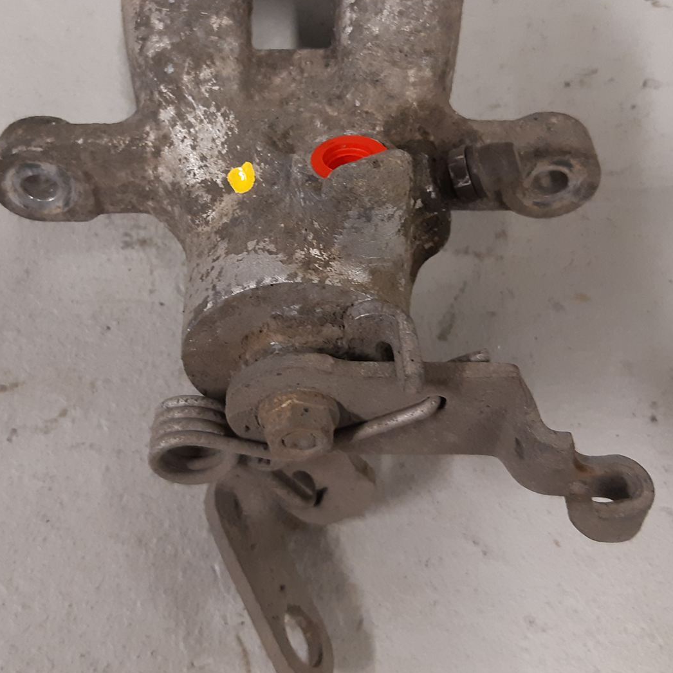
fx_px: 990
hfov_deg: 37.4
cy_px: 222
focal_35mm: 45
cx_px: 272
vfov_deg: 37.1
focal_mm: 3.93
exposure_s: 1/50
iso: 200
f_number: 1.7
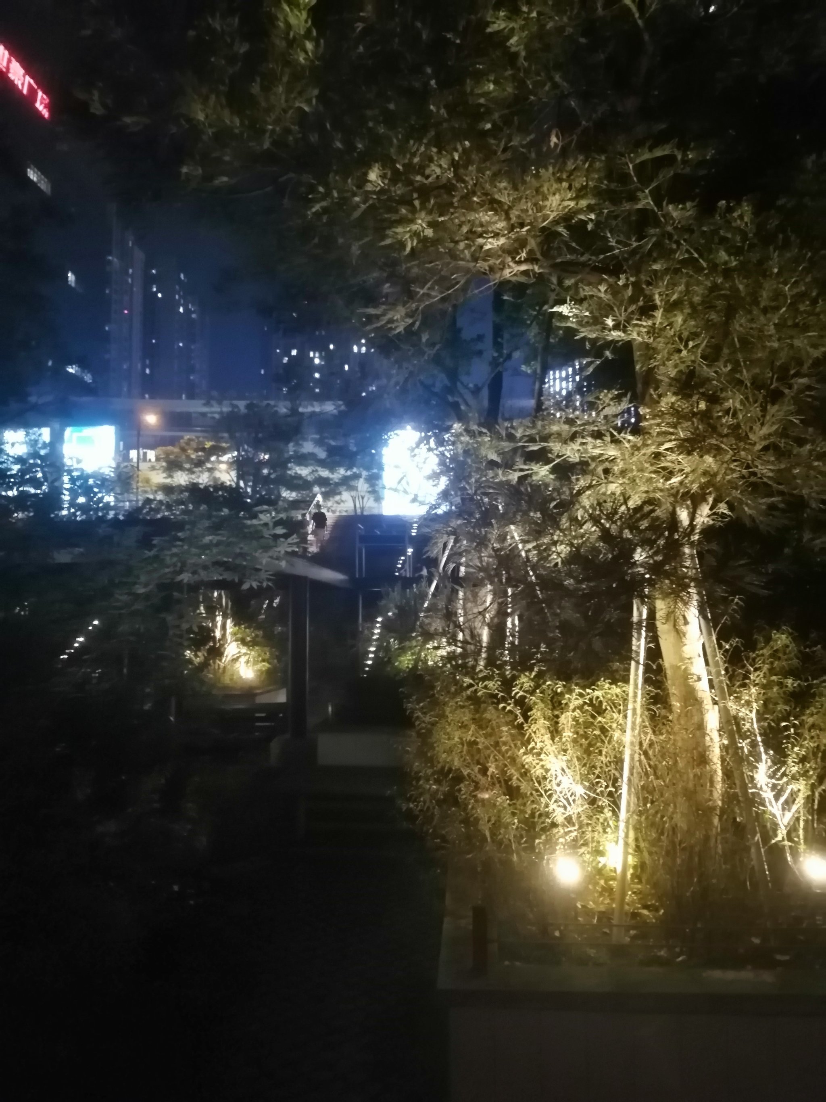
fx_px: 859
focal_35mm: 27
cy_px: 551
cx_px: 413
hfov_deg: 51.4
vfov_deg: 65.3
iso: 1250
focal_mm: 3.96
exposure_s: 1/14.3
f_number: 1.8
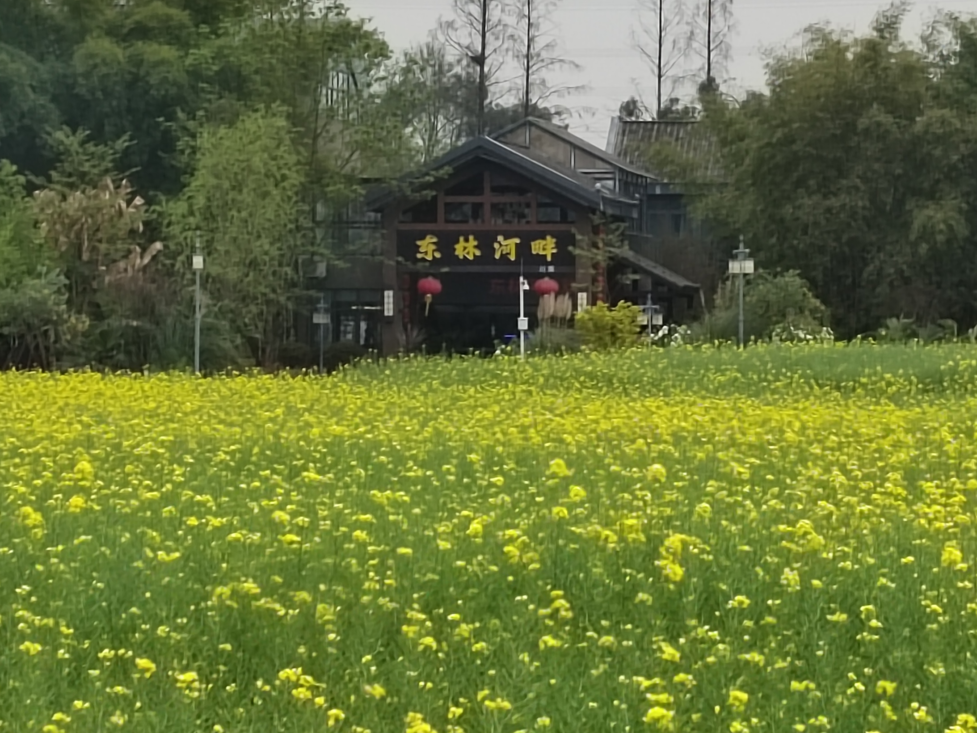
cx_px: 609
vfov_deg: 8.5
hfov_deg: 11.3
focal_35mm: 175
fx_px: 4940
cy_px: 154
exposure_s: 1/2000
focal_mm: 5.52
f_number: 1.9
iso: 500
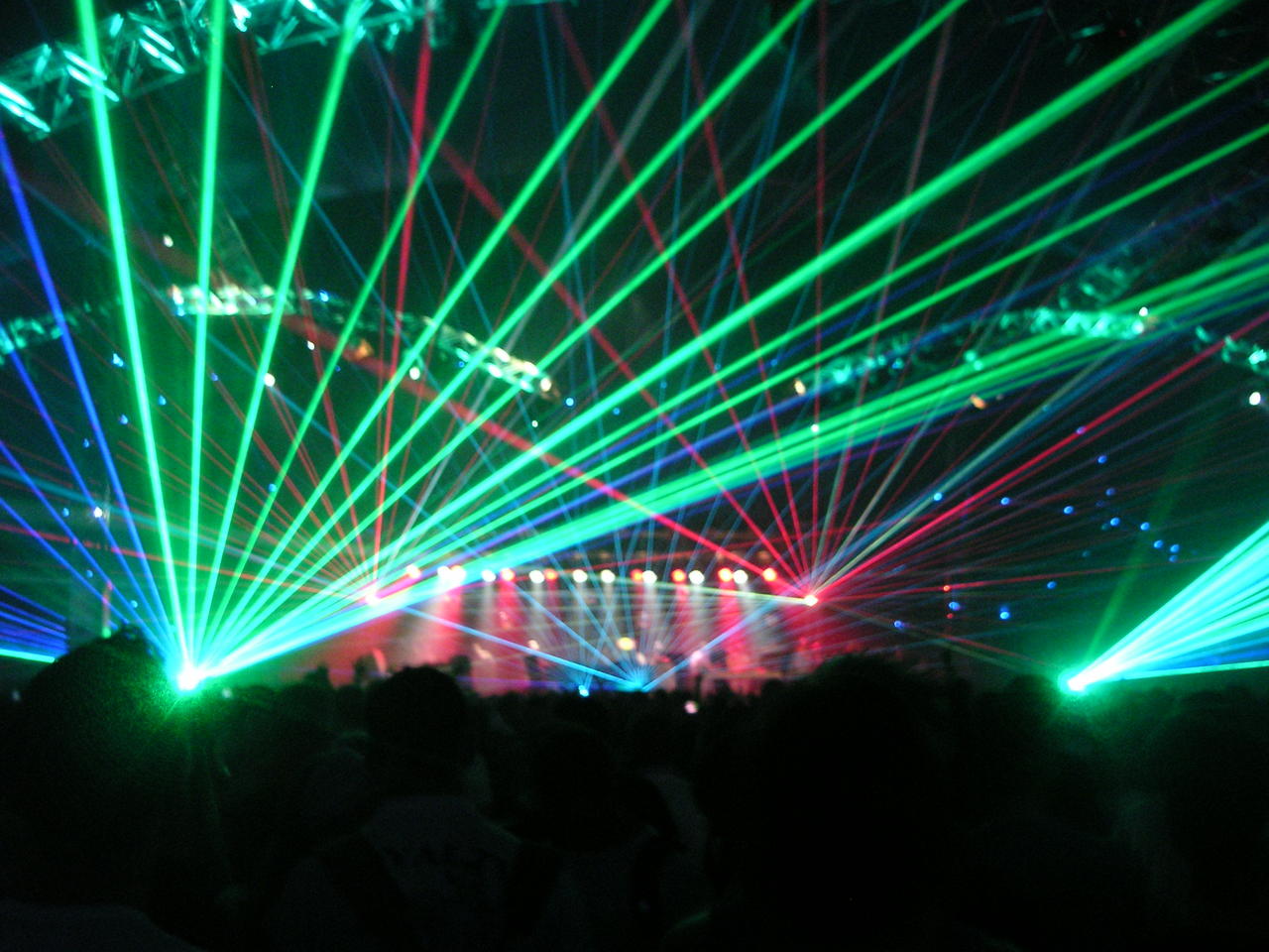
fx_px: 1393
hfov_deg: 49.0
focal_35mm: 38
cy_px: 476
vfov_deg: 37.7
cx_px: 634
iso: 200
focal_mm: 6
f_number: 2.8
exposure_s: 1/4
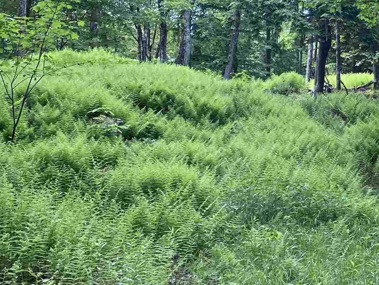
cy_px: 29
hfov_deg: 22.5
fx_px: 854
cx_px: 484
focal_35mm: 78
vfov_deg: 18.6
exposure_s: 1/193
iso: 32
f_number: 1.8
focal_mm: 4.25
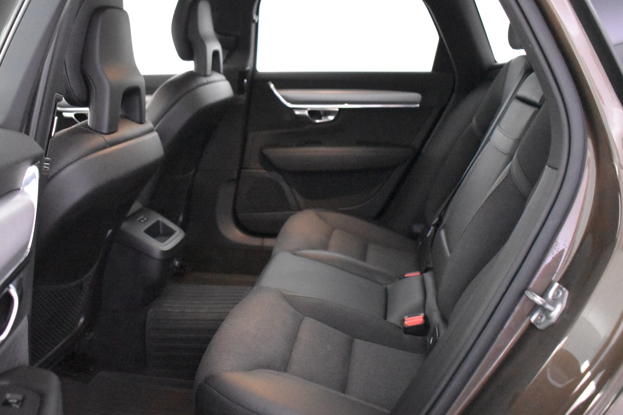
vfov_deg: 37.8
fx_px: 606
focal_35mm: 35
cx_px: 262
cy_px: 214
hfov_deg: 54.2
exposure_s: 1/60
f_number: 3.5
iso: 11400
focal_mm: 18
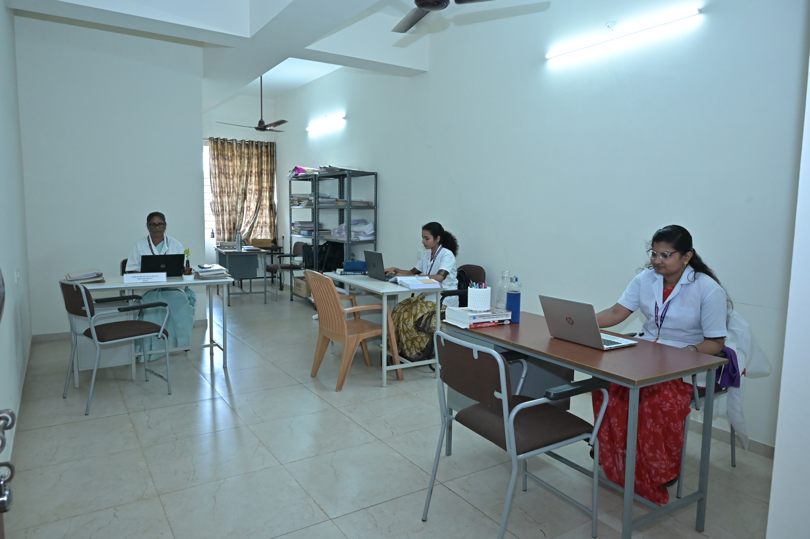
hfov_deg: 73.8
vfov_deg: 53.1
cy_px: 270
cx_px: 405
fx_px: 540
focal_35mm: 24
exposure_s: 1/160
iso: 6400
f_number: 8
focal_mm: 24
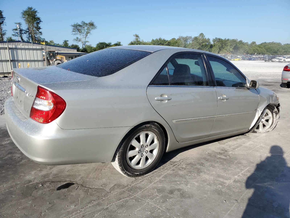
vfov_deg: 53.1
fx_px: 218
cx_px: 145
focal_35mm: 26
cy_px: 109
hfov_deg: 67.3
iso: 50
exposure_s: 1/2500
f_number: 1.5
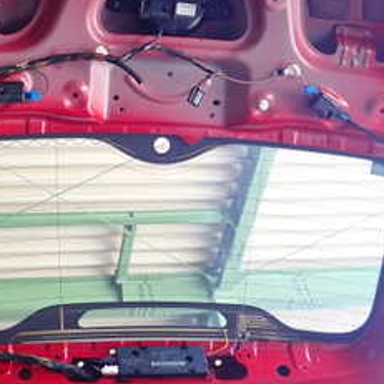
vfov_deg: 24.8
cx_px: 130
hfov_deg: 24.9
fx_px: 866
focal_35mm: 69
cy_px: 110
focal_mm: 5.4
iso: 200
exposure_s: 1/40
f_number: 2.3
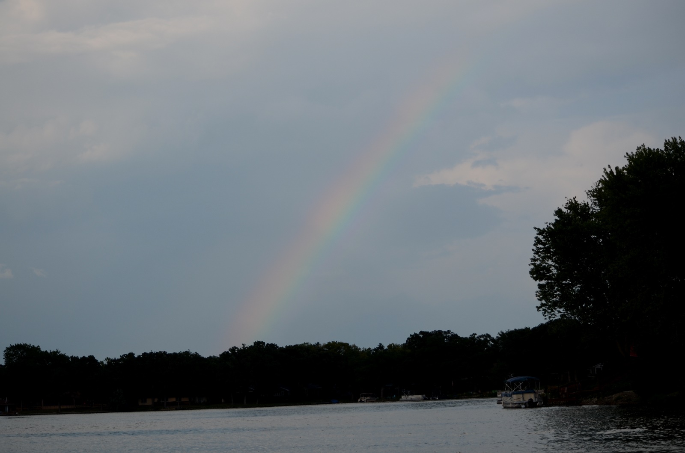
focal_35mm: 82
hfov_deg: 24.7
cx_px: 342
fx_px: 1566
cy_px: 226
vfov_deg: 16.5
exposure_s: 1/1000
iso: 125
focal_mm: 55
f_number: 5
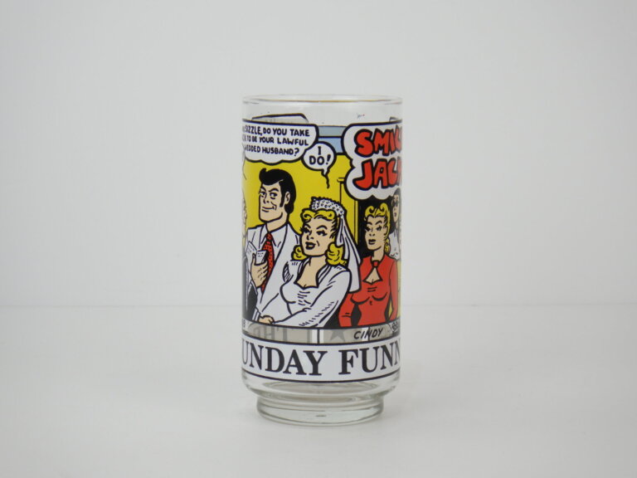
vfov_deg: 15.7
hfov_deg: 20.9
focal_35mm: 94
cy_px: 239
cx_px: 318
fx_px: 1730
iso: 125
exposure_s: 1/60
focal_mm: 16.7
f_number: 5
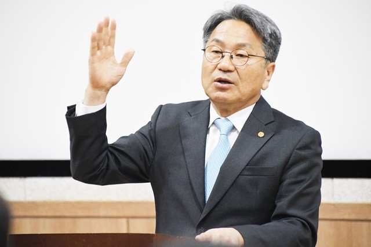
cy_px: 124
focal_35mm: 345
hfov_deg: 6.0
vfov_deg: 4.0
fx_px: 3556
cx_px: 186
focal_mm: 230
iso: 5000
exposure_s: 1/80
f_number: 6.3
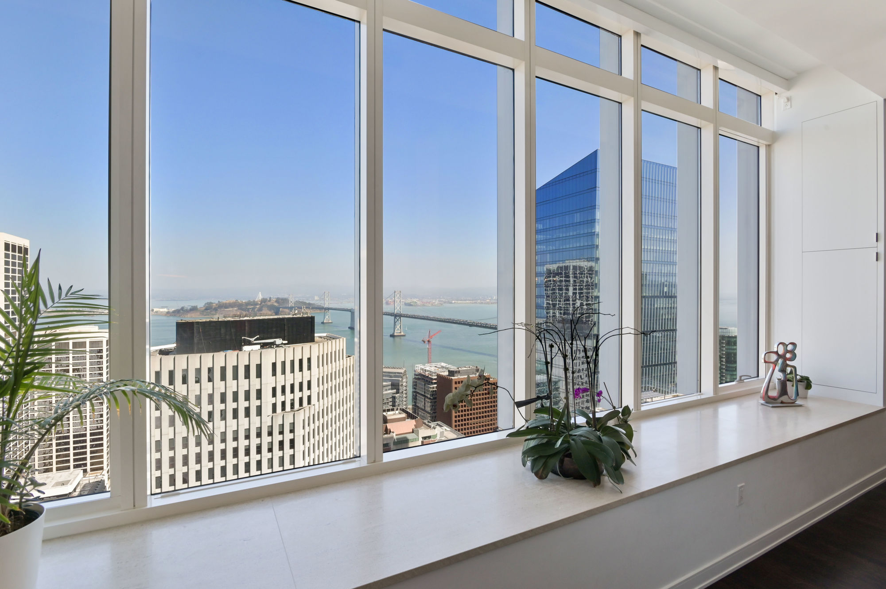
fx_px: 418
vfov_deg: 70.4
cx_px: 443
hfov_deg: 93.3
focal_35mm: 17
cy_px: 294
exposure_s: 1/125
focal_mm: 17
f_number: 11
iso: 400
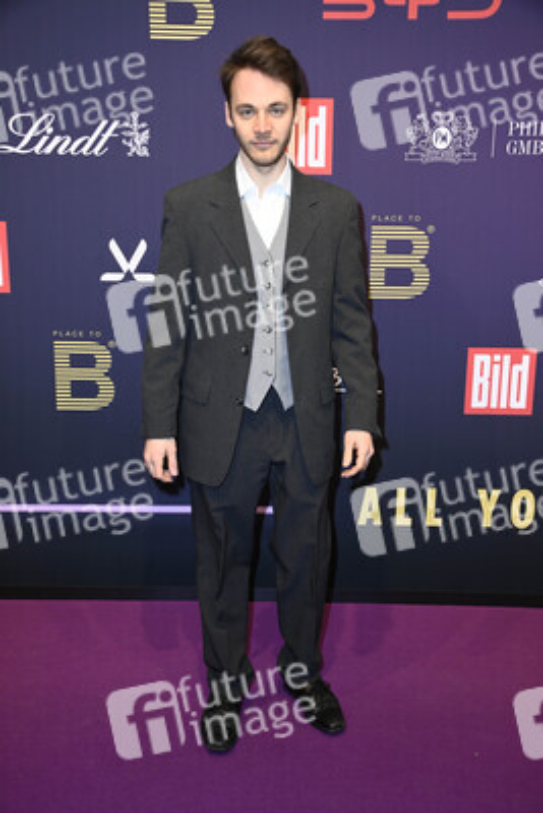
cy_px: 406
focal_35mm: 44
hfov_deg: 30.5
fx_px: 995
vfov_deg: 44.5
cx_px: 272
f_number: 6.3
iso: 500
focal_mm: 44
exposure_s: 1/250
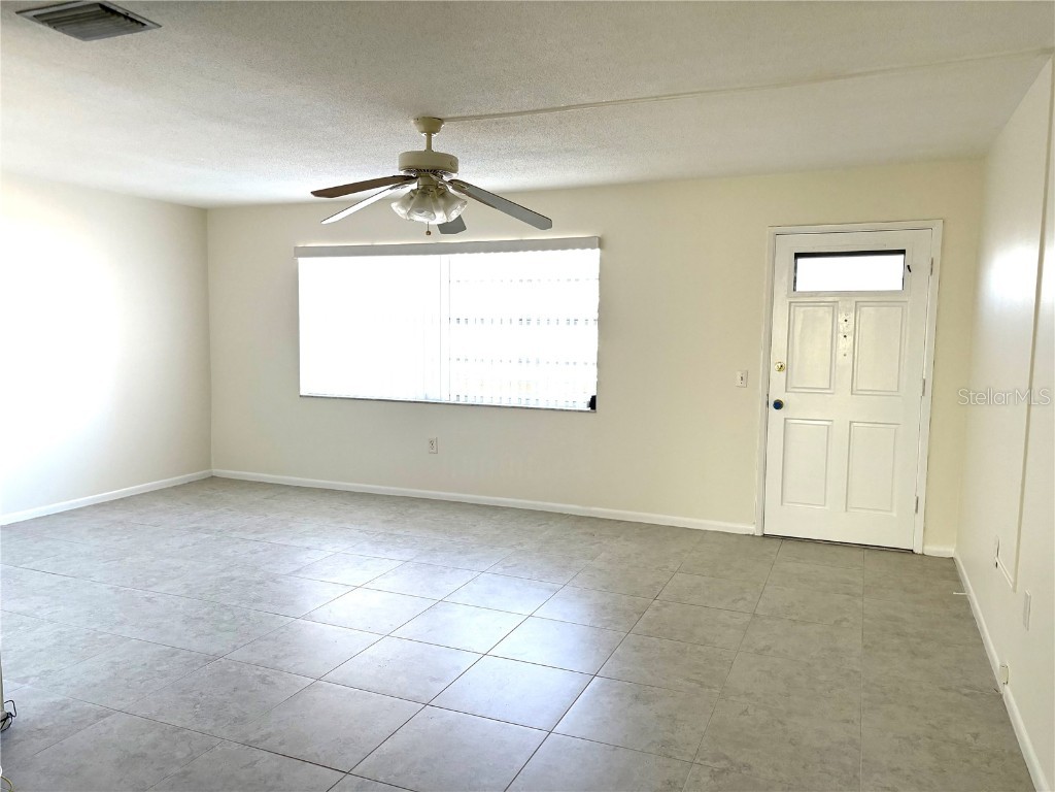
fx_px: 792
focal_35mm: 26
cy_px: 396
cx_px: 528
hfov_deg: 67.3
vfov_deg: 53.1
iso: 100
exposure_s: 1/235
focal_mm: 5.96
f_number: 1.6
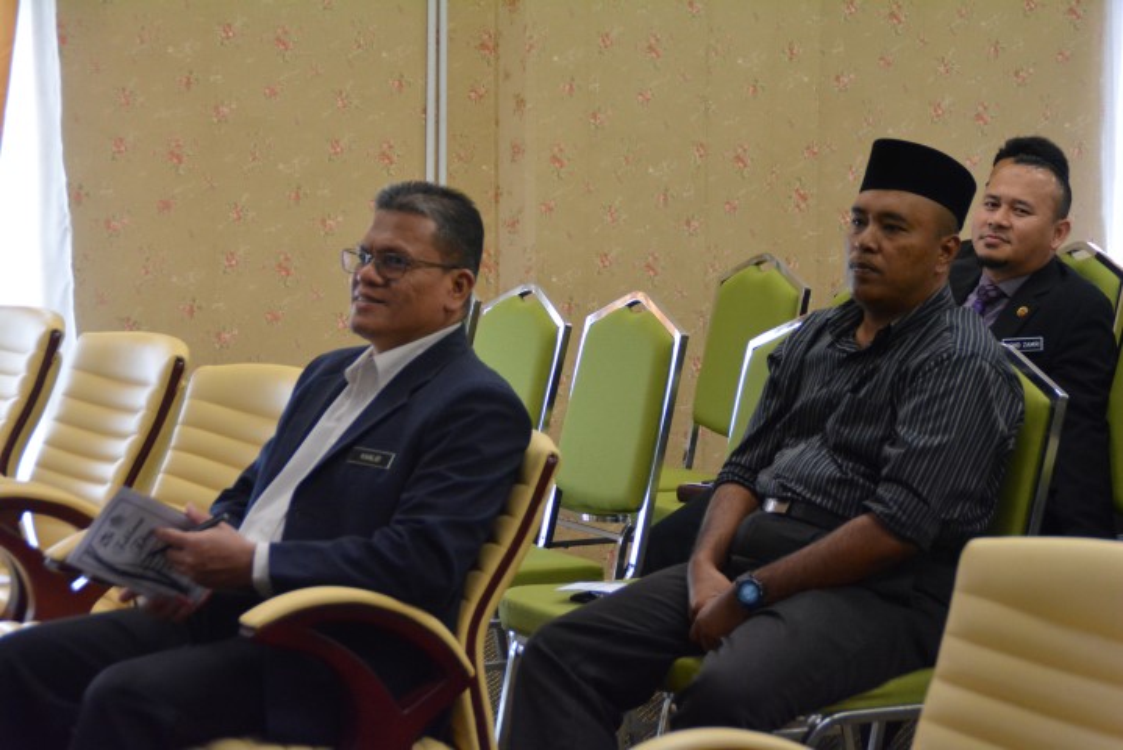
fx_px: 3277
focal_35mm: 105
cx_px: 562
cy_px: 375
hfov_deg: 19.4
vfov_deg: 13.1
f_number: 5.6
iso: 2500
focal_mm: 70
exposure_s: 1/125
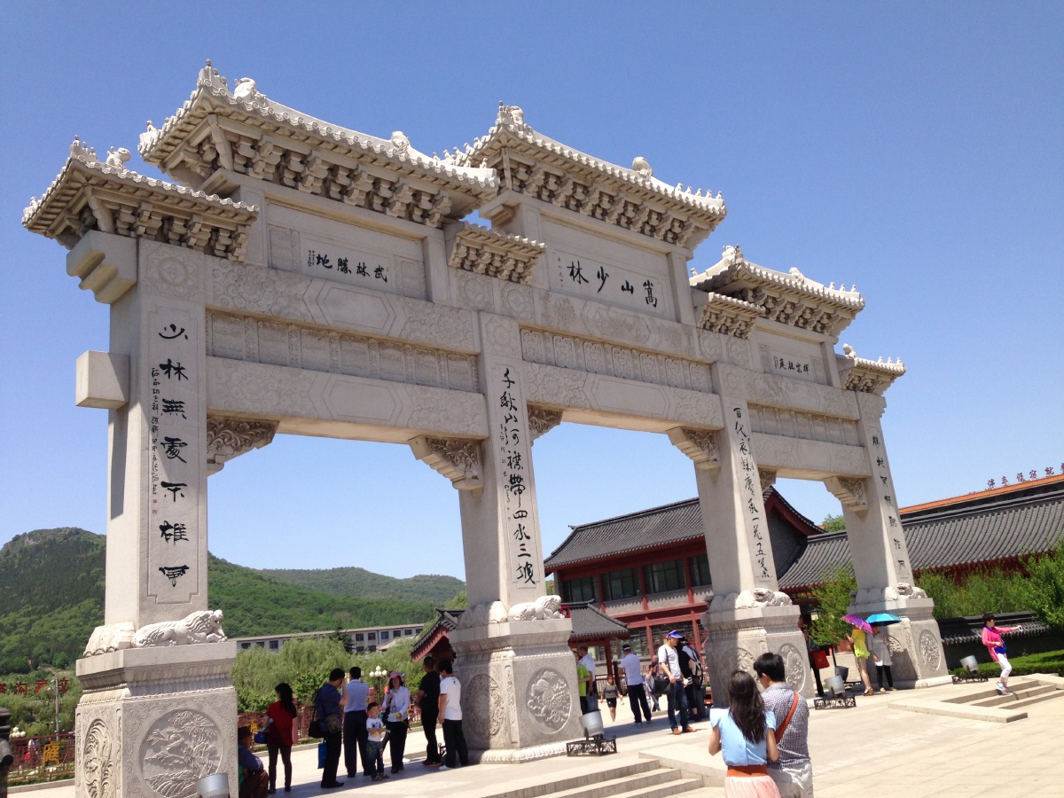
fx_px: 1014
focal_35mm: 33
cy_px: 399
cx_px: 532
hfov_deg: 55.4
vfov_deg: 42.9
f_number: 2.4
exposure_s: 1/1355
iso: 50
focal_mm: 4.13
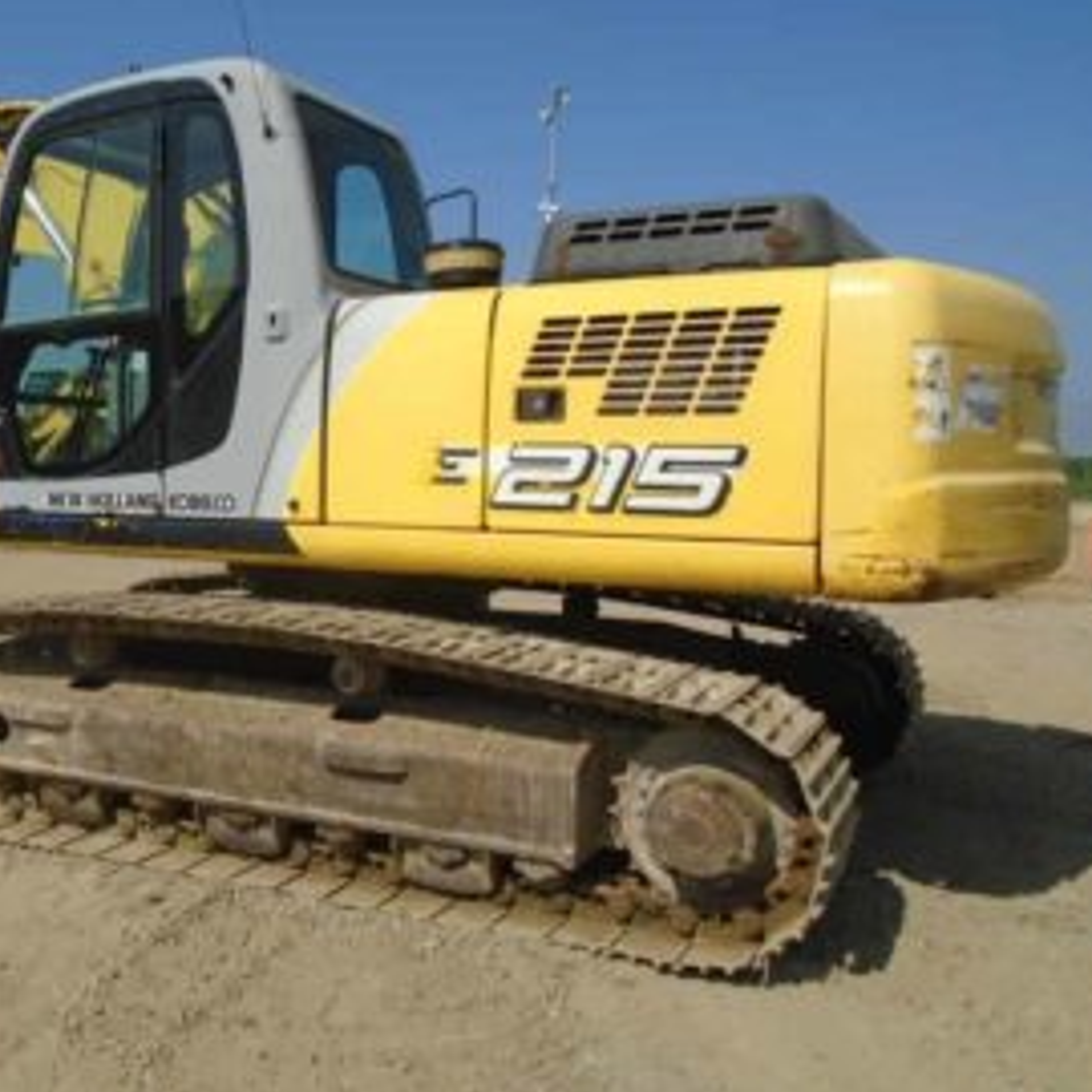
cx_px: 344
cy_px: 518
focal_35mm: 34
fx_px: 1213
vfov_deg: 48.4
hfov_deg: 47.5
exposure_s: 1/320
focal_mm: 4.6
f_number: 8
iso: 100
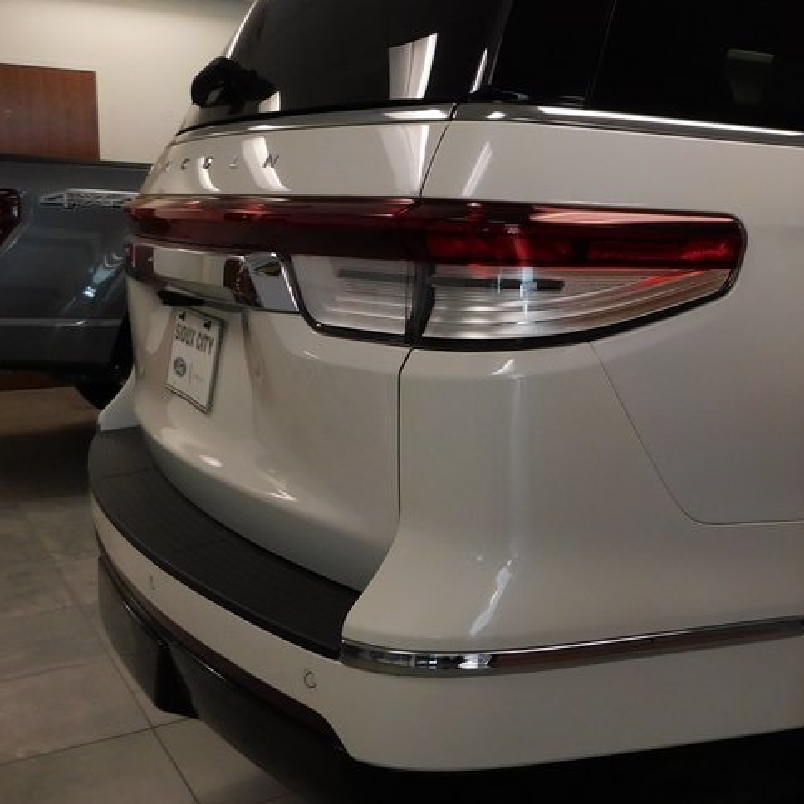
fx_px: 1130
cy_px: 347
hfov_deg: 34.9
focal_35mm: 43
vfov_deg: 39.1
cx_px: 837
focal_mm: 4
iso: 140
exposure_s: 1/30
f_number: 3
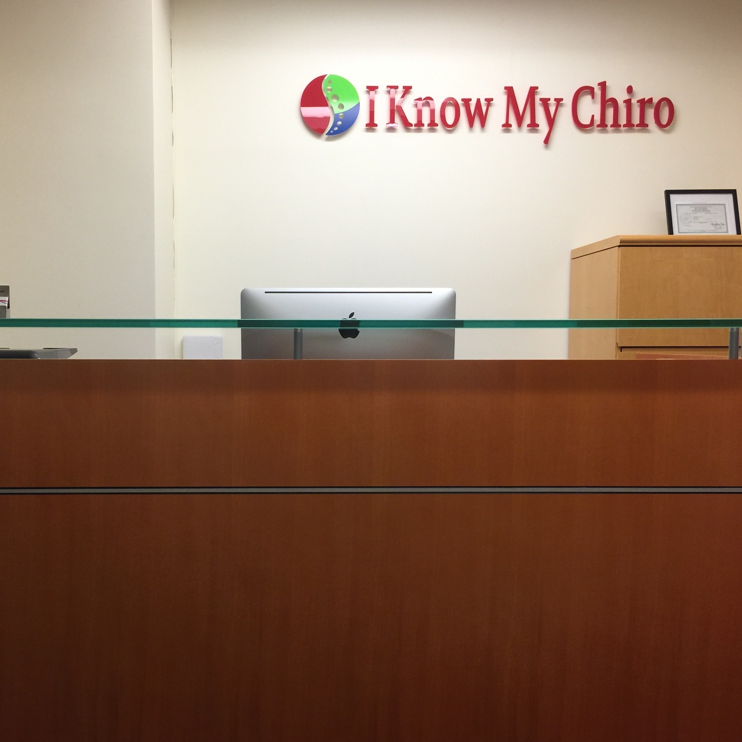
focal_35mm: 39
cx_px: 305
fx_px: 946
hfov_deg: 42.7
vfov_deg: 42.8
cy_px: 402
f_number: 2.2
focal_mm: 4.15
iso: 40
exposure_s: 1/30
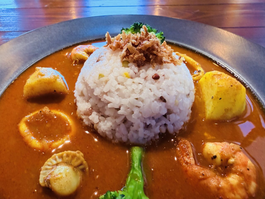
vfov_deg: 56.8
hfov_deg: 71.6
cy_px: 100
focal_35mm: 24
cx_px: 132
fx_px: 184
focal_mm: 2.22
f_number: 2.2
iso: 320
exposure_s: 1/120
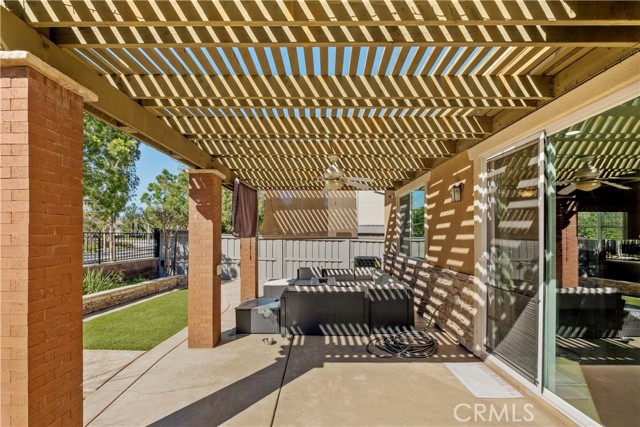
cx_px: 320
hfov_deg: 100.4
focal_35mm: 15
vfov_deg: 77.4
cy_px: 214
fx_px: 267
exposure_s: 1/125
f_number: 8
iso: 200
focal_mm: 10
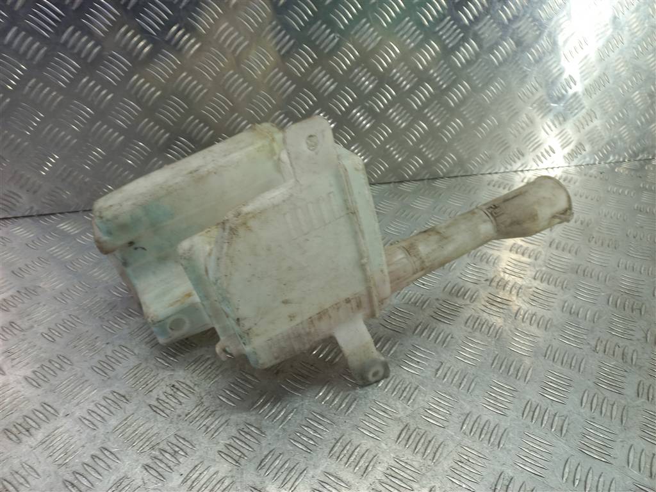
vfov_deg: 54.9
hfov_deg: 69.4
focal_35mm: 25
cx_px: 328
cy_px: 246
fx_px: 474
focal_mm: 4.6
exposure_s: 1/50
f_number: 1.8
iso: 50
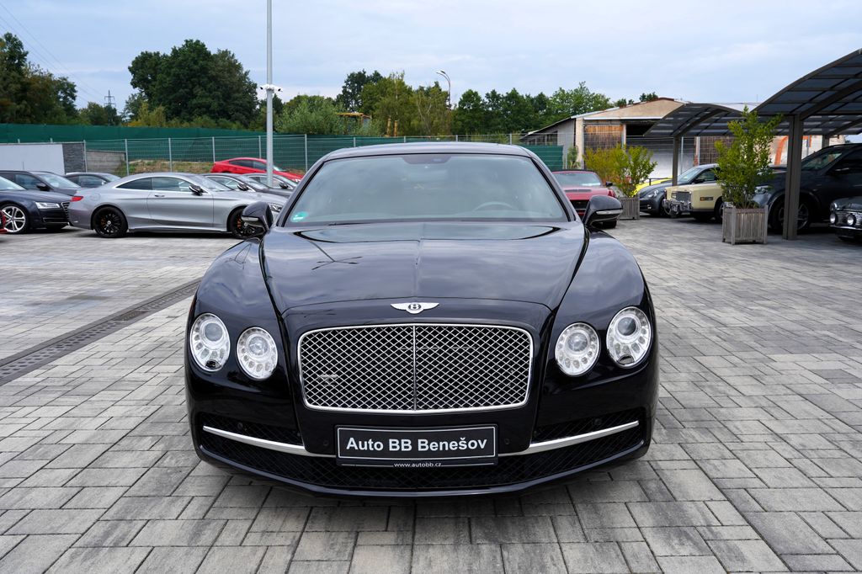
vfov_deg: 43.6
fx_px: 718
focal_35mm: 30
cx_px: 431
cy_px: 287
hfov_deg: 61.9
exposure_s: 1/250
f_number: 8
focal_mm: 30
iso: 100
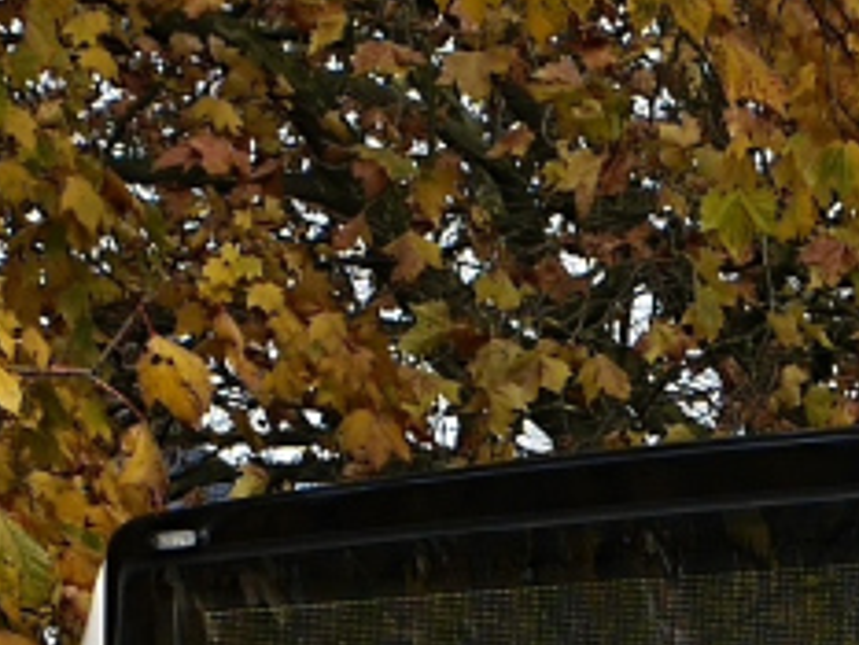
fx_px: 5537
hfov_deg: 8.8
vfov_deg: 6.4
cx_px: 988
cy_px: 1391
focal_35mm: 223
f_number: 6.3
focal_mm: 20
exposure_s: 1/160
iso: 100
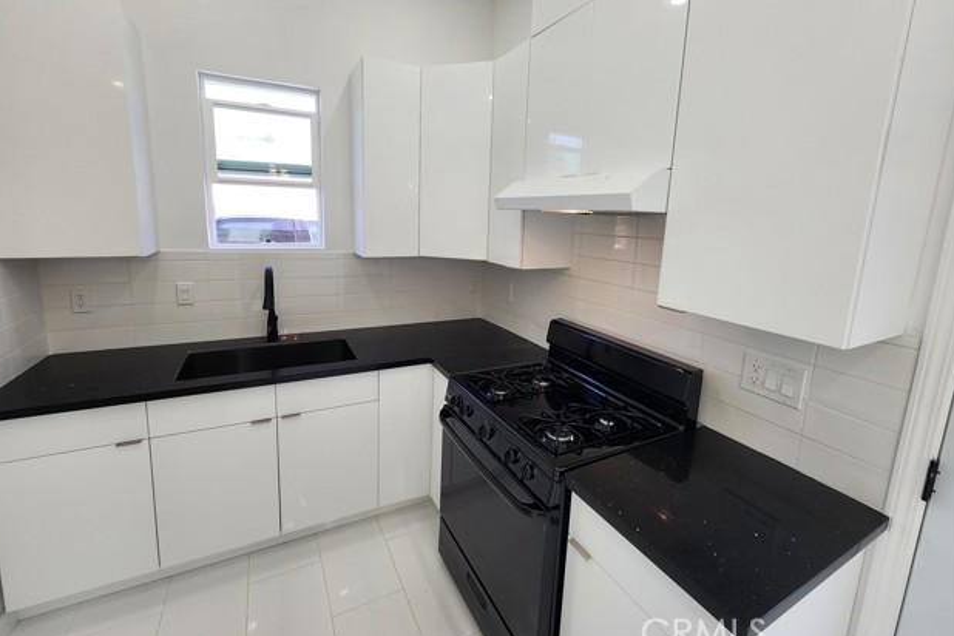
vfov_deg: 80.9
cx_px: 469
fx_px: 371
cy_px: 284
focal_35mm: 14
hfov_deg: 104.2
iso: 80
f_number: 2.2
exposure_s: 1/120
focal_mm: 2.2
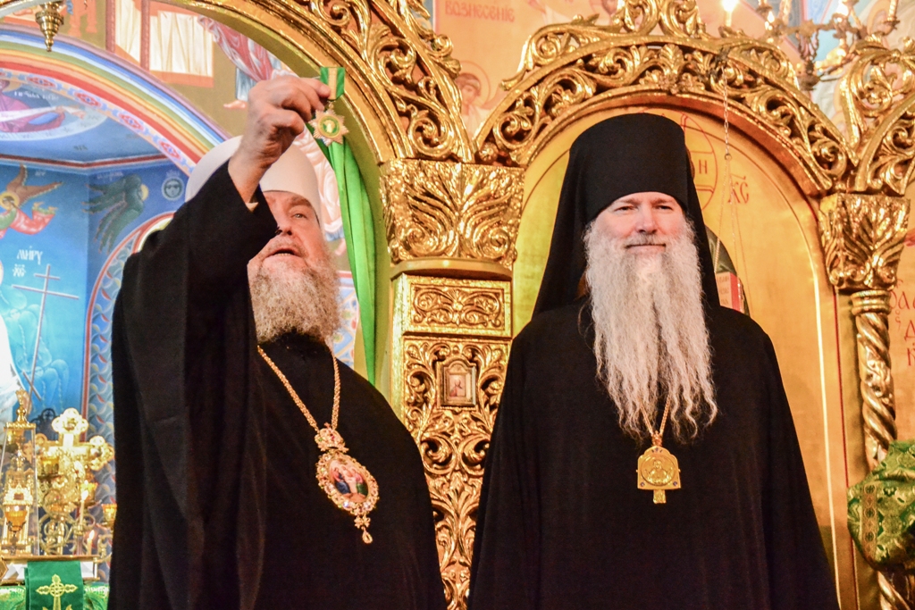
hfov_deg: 31.9
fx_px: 1601
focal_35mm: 63
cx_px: 458
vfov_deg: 21.6
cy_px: 305
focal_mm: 42
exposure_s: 1/40
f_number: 4.5
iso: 6400
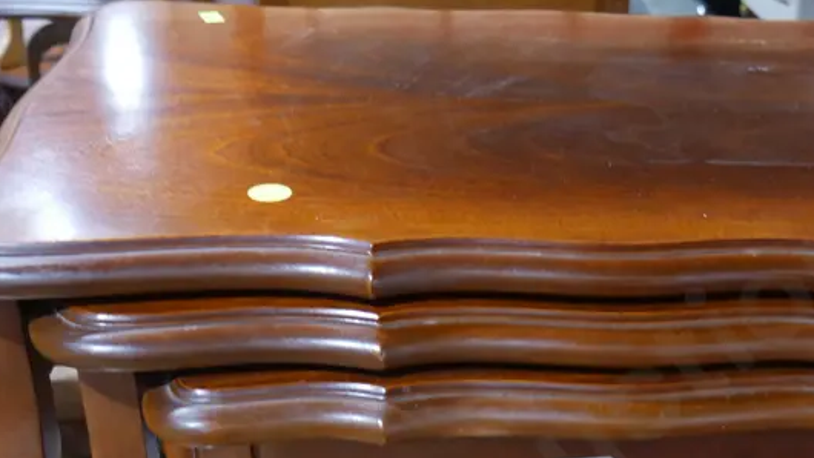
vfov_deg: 19.9
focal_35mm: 59
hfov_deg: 34.8
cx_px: 591
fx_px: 1273
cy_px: 442
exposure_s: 1/60
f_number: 3.5
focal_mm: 14
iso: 640
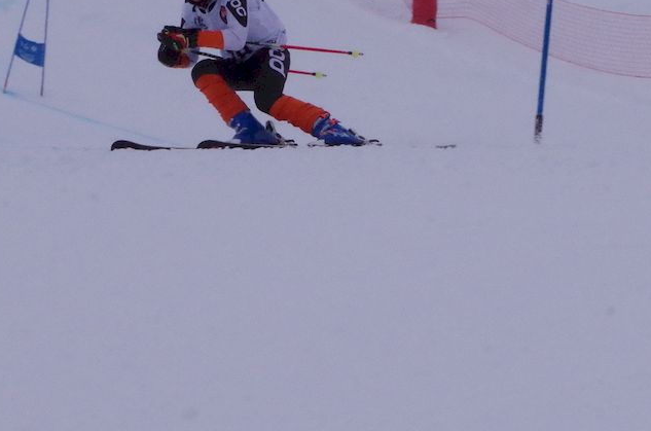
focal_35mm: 682
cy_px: 172
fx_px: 12305
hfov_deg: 3.0
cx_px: 320
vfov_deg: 2.0
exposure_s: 1/1250
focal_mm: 160
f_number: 18
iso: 1600
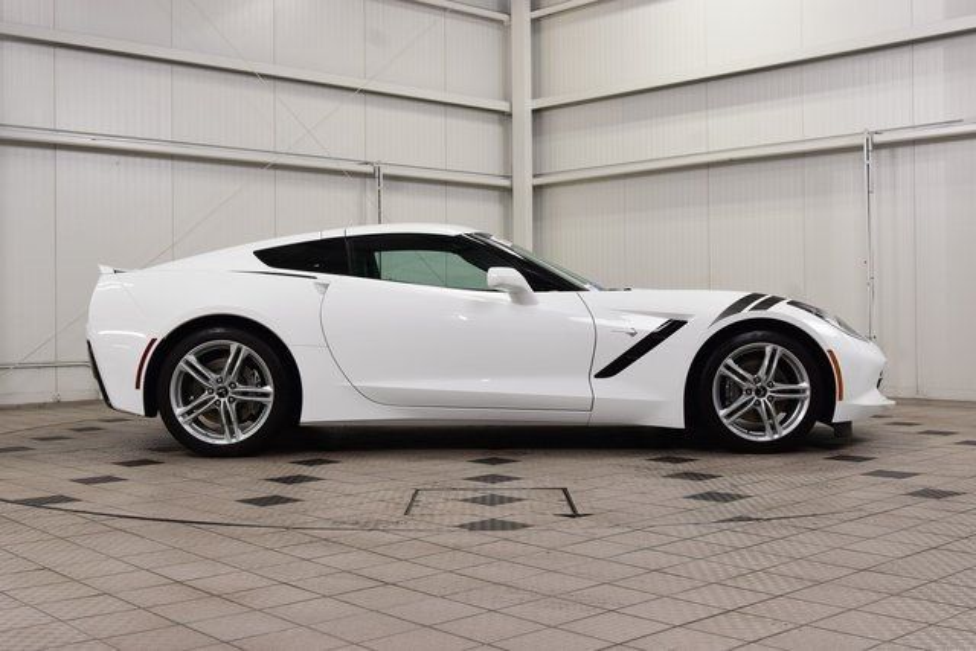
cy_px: 326
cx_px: 488
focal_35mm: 44
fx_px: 1180
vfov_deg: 30.9
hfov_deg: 45.0
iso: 800
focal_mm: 29
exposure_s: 1/80
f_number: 8
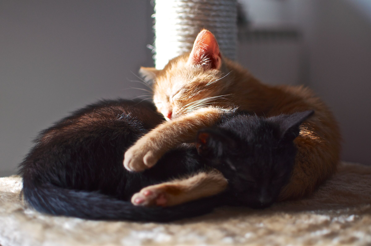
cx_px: 186
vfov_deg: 25.7
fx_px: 540
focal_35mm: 52
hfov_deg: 37.9
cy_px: 123
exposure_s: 1/320
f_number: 1.8
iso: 200
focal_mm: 35
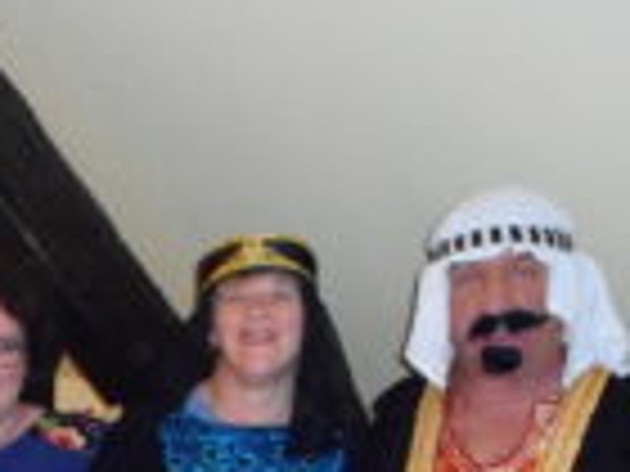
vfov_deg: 15.9
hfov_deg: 20.6
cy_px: 535
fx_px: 1638
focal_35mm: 90
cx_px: -86
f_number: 4.2
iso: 1000
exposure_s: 1/30
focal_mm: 6
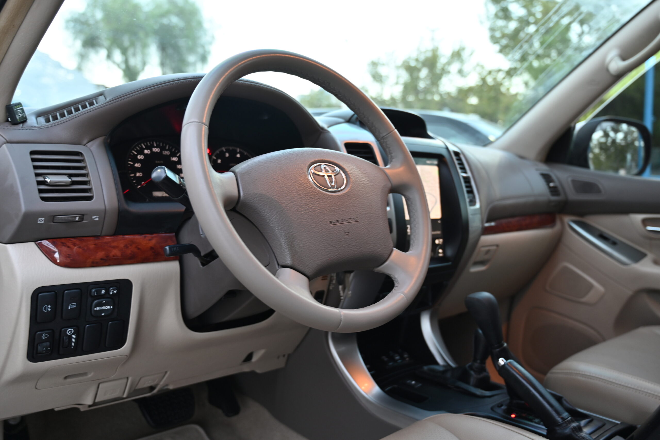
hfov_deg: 58.0
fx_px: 596
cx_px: 330
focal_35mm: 32
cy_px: 220
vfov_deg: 40.5
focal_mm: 32.5
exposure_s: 1/13
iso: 200
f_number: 4
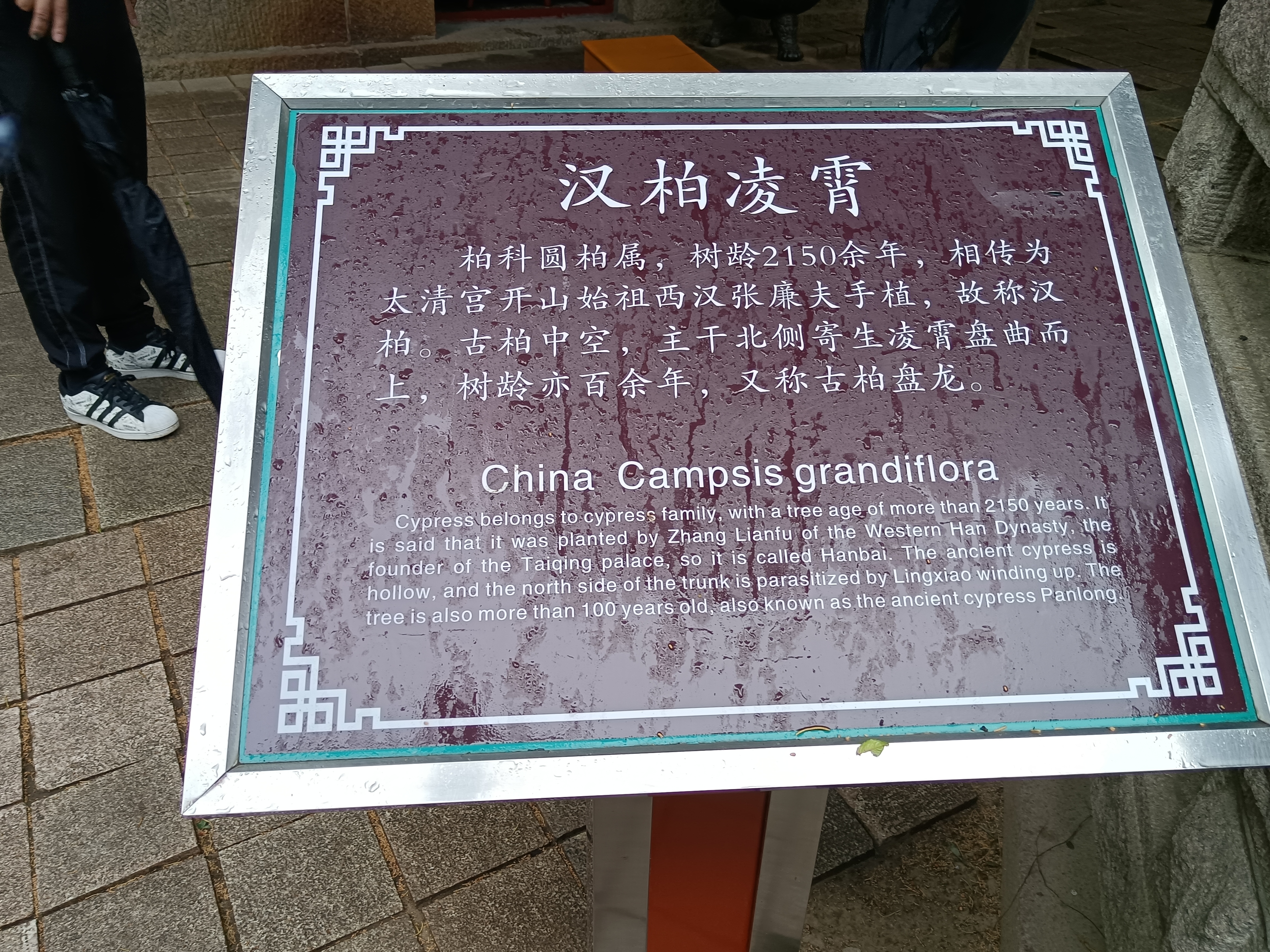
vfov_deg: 51.4
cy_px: 476
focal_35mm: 27
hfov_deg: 65.3
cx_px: 635
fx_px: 991
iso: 154
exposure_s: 1/50
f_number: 1.9
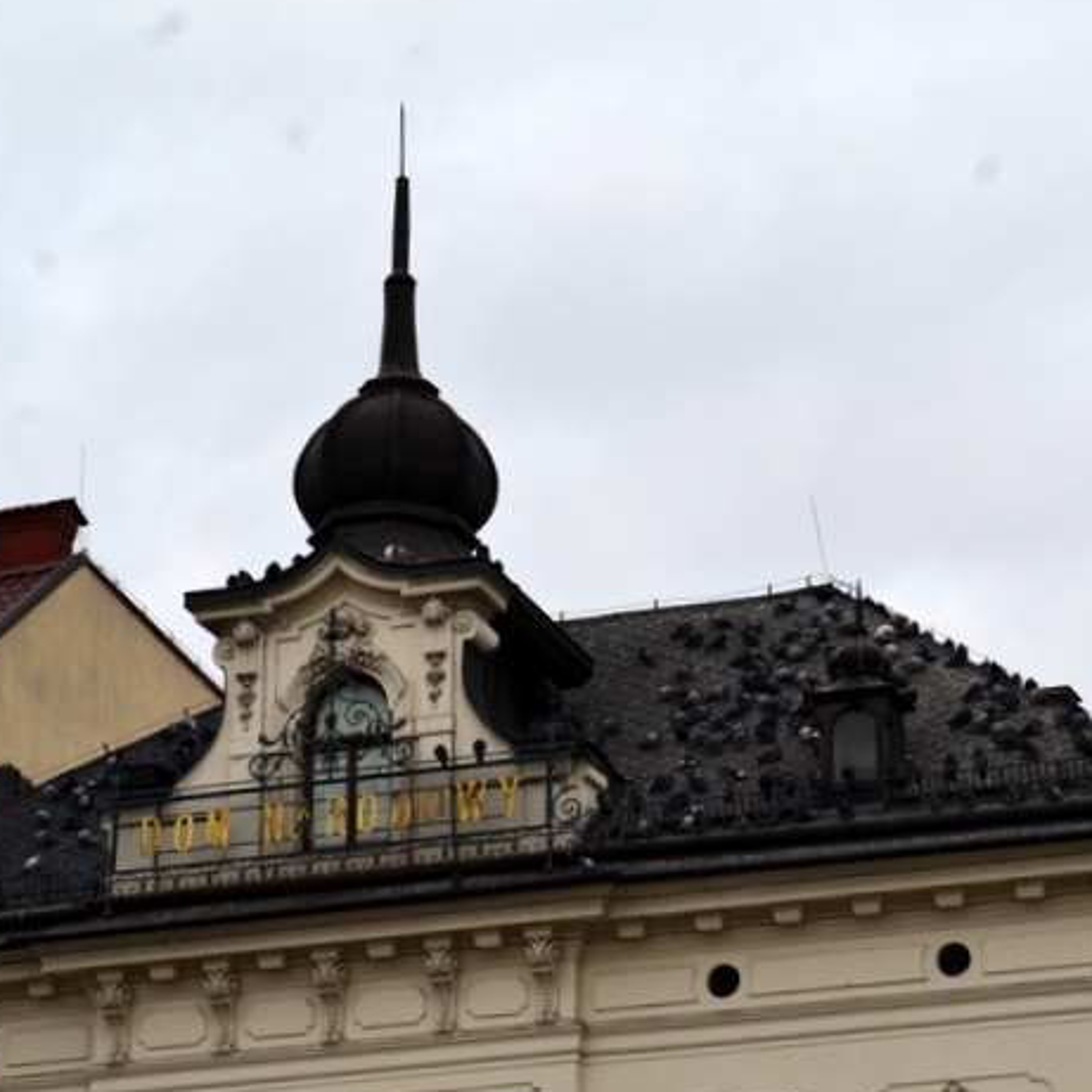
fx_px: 4345
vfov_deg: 14.3
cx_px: 571
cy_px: 578
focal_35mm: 122
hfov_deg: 14.3
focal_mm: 55
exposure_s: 1/320
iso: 400
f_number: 10
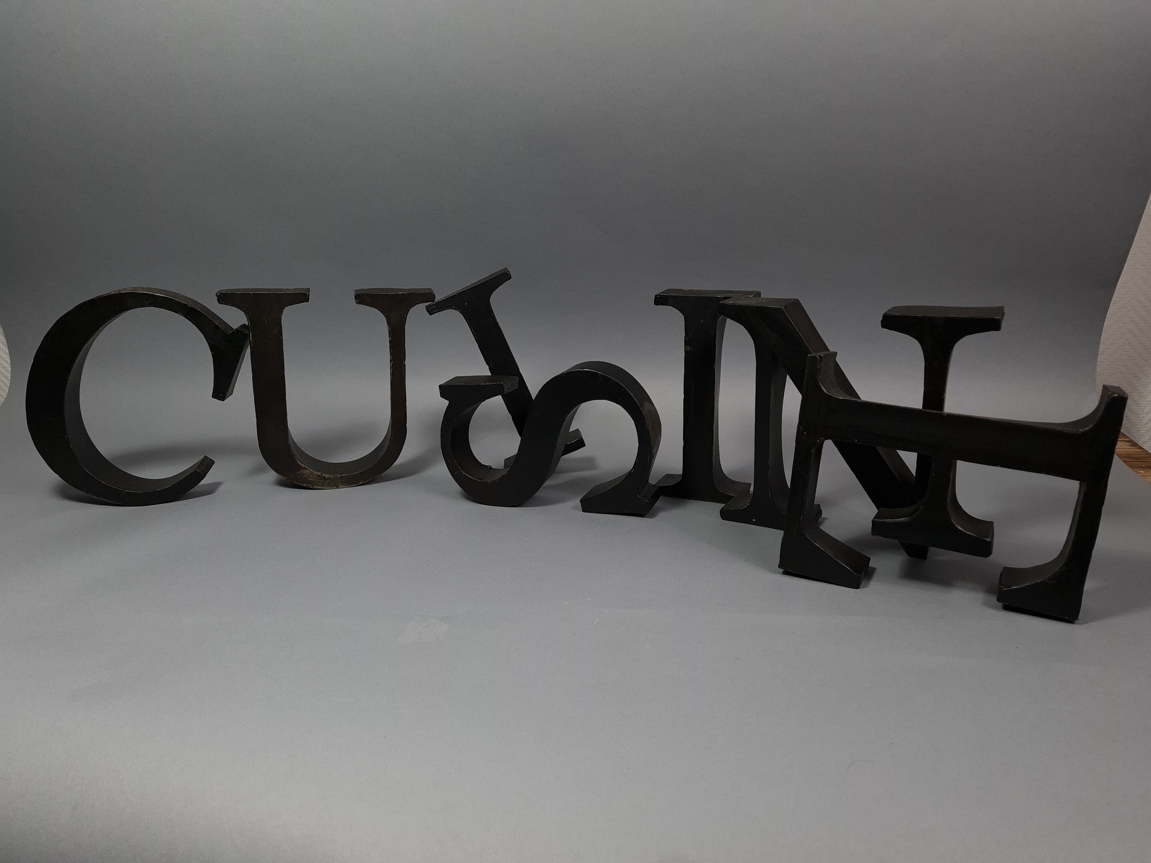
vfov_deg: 53.1
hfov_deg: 67.3
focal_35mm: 26
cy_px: 432
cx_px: 576
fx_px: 865
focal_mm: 5.4
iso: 64
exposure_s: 1/100
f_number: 1.8
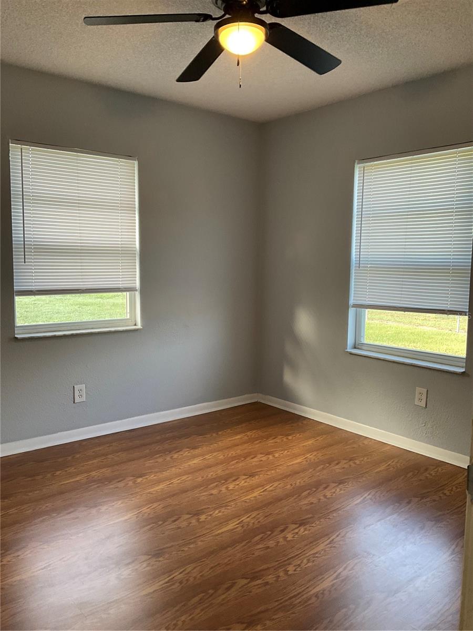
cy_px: 316
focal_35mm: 29
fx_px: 528
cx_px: 236
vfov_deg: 61.7
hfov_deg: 48.2
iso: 50
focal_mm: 3
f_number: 1.8
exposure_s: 1/60
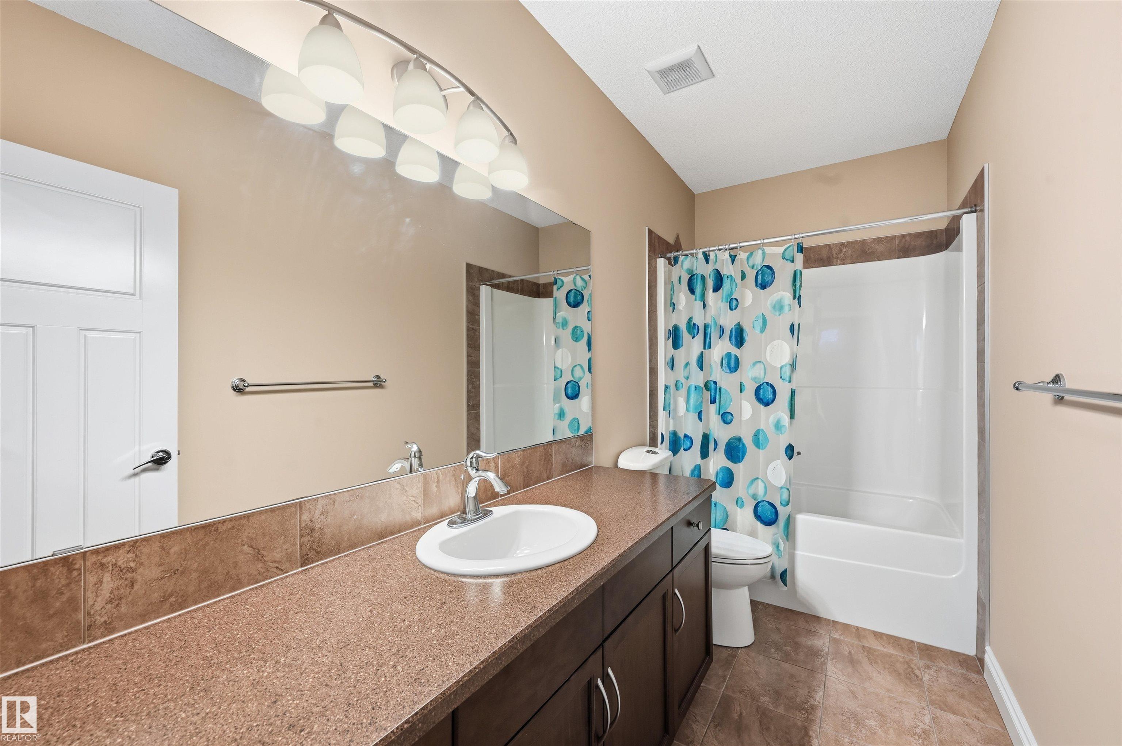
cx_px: 561
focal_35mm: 14
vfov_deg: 81.1
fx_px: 436
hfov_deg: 104.3
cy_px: 373
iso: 100
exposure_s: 1/15
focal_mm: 14
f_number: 8
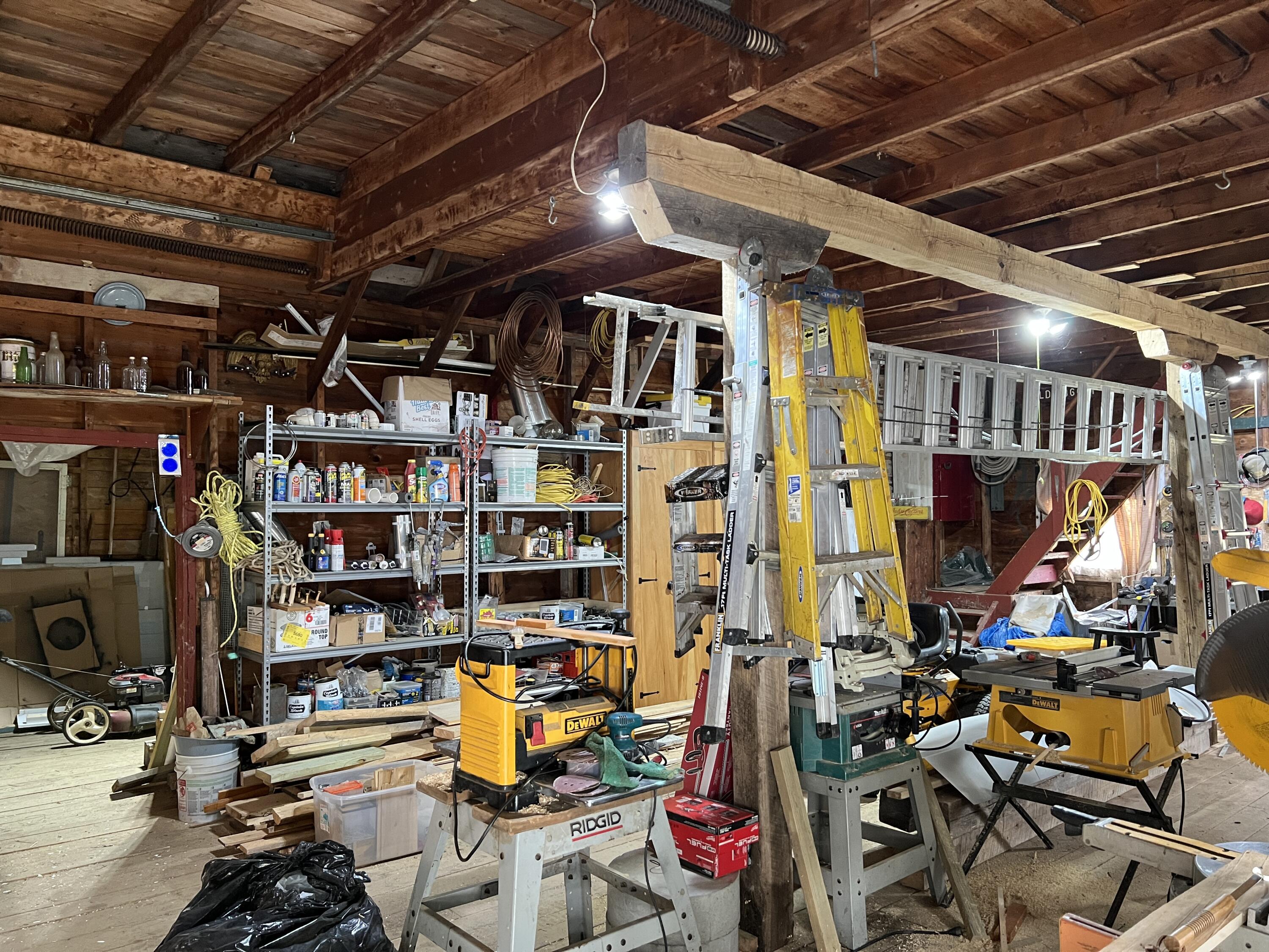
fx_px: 953
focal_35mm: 26
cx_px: 634
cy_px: 476
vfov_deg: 53.1
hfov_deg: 67.3
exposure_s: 1/60
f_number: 1.5
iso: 400
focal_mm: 5.7
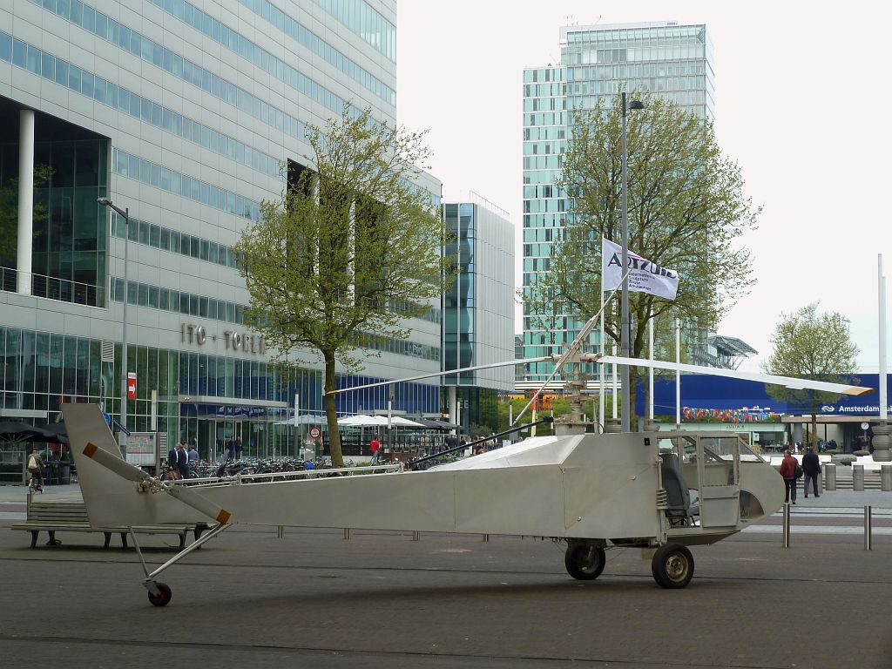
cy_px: 334
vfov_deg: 23.3
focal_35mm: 63
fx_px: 1623
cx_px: 446
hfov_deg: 30.7
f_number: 4
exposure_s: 1/160
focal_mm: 10.3
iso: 80
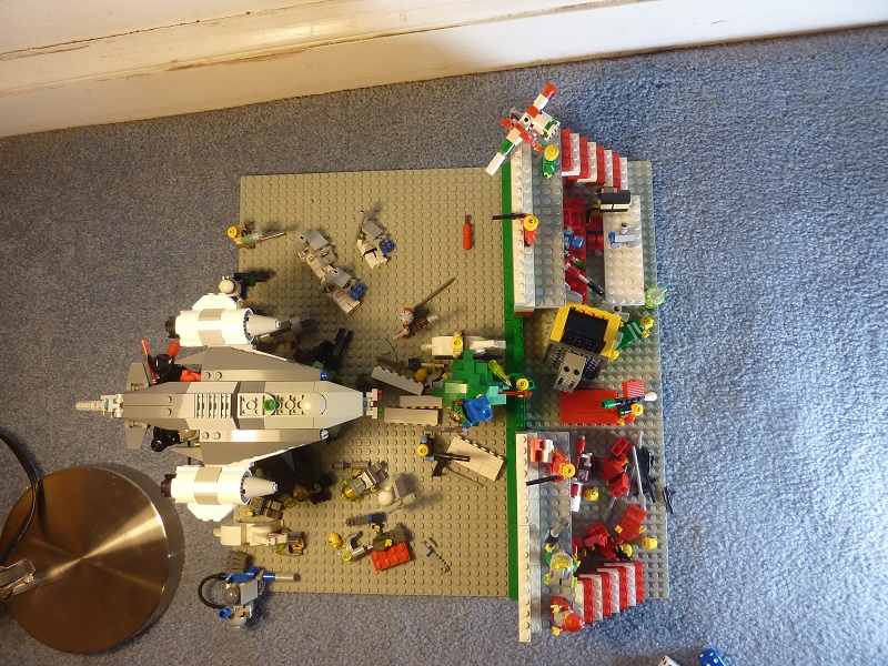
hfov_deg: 69.4
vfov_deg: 54.9
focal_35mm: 25
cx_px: 444
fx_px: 641
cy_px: 333
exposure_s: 1/30
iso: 200
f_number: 3.3
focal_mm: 4.1
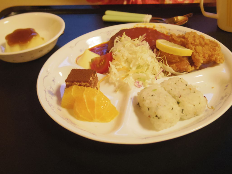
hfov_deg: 40.4
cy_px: 87
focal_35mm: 47
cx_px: 116
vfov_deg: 30.9
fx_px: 315
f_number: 1.9
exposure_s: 1/60
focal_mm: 8.5
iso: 1000
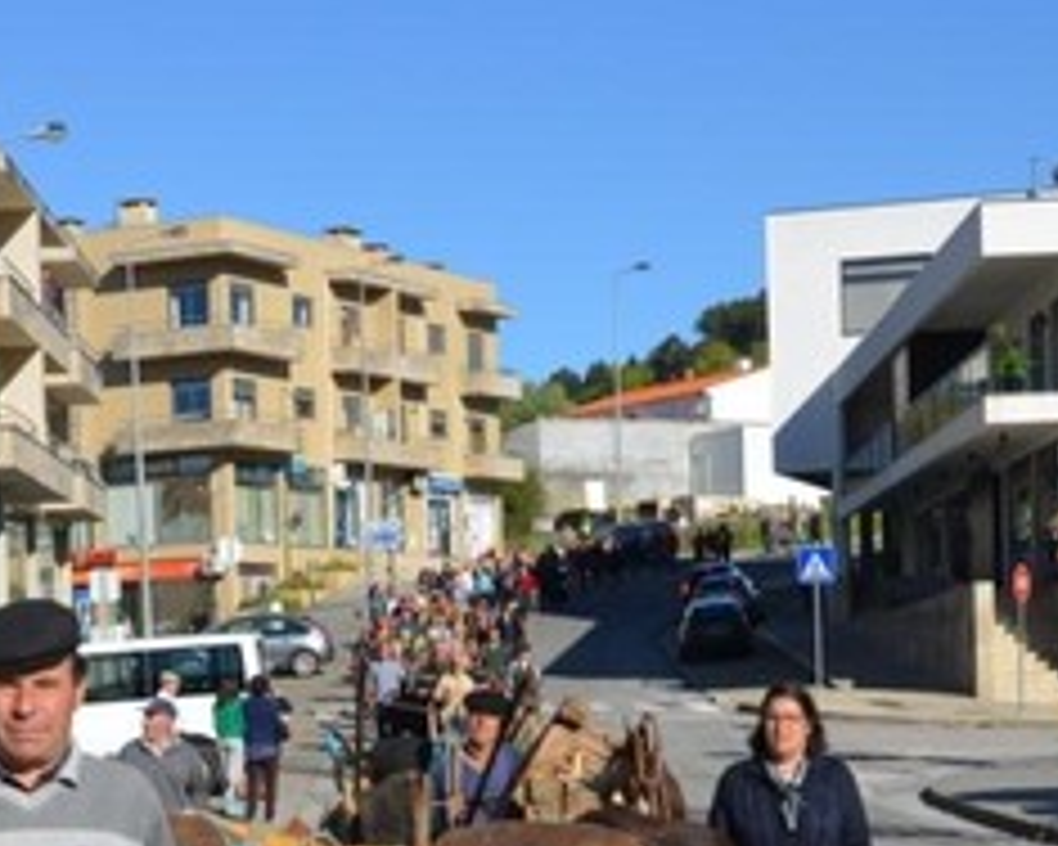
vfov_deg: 15.6
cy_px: 850
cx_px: 315
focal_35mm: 97
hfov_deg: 19.7
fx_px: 3037
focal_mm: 28
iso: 100
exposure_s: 1/320
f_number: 9
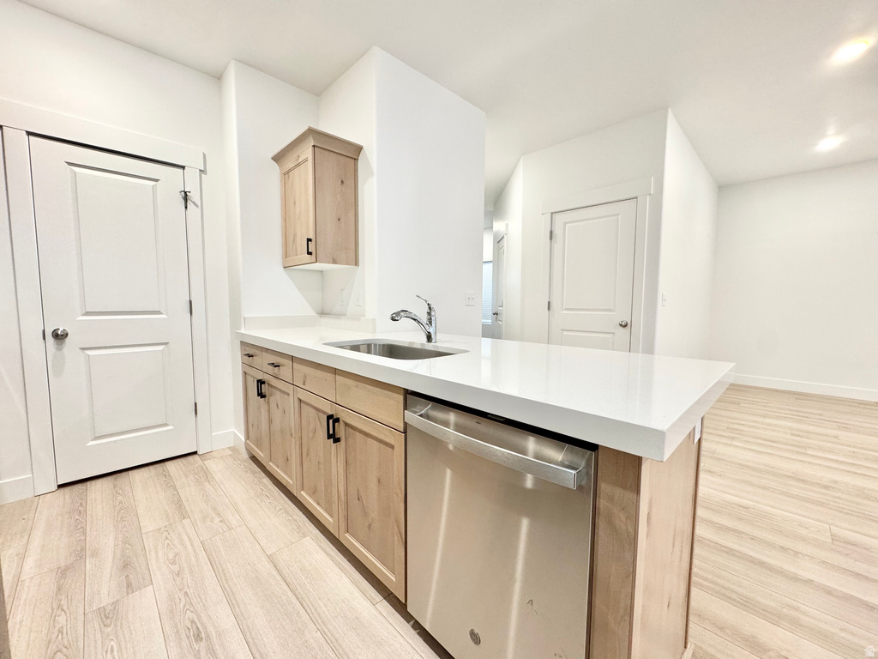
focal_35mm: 14
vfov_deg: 85.7
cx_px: 439
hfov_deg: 102.1
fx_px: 355
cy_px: 330
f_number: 2.2
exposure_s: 1/120
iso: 200
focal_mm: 2.22
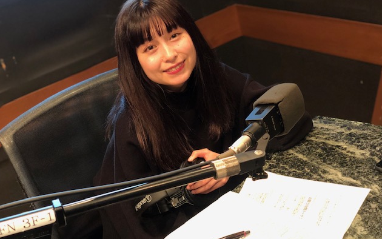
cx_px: 190
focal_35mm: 56
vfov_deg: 23.2
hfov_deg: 36.3
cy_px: 125
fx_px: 583
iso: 160
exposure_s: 1/13
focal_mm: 6
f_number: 2.4
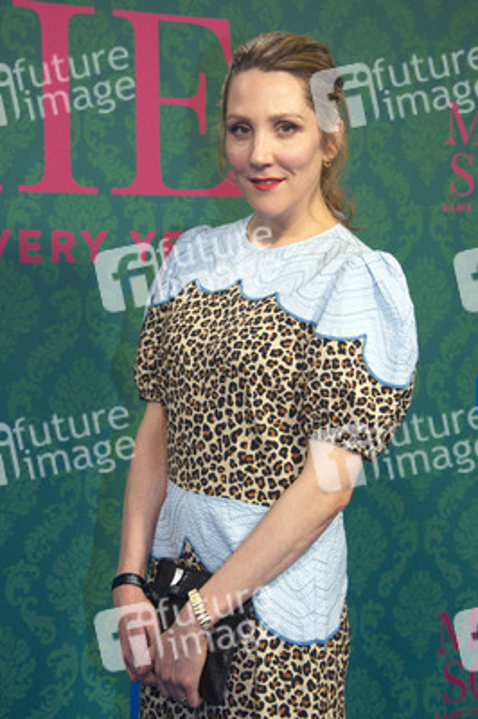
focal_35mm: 70
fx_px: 1396
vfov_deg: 28.9
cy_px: 360
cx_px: 239
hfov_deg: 19.4
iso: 1600
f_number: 5.6
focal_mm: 70
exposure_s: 1/250
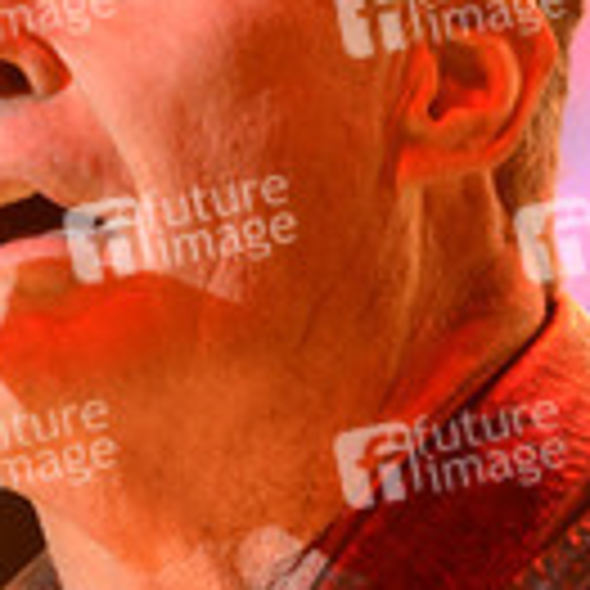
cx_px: 61
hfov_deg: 3.0
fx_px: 11261
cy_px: 117
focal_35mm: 584
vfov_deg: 3.0
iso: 2500
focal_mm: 200
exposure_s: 1/320
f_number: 5
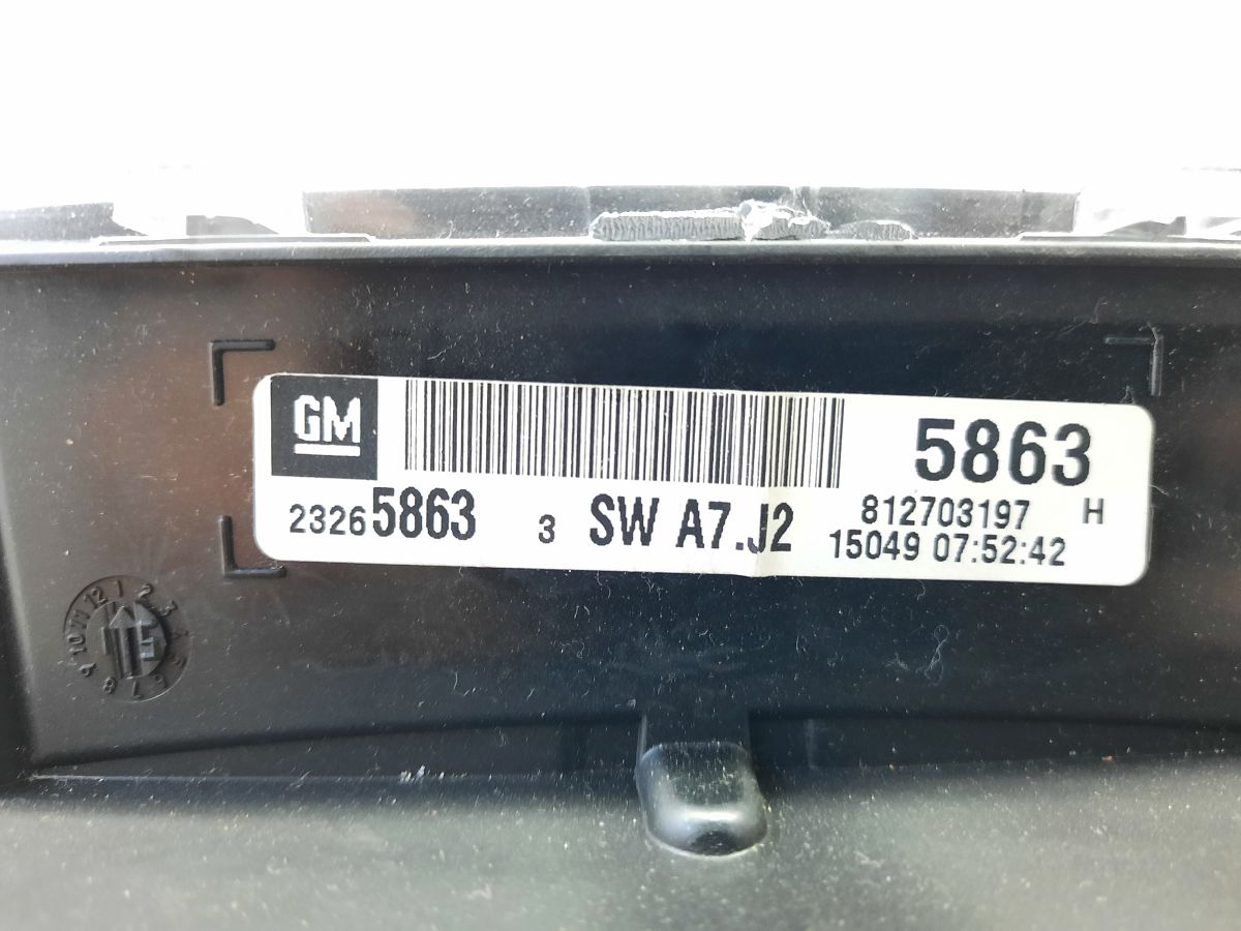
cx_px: 620
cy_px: 466
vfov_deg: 54.9
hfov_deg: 69.4
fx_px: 896
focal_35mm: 25
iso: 400
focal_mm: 4.6
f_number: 2
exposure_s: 1/24
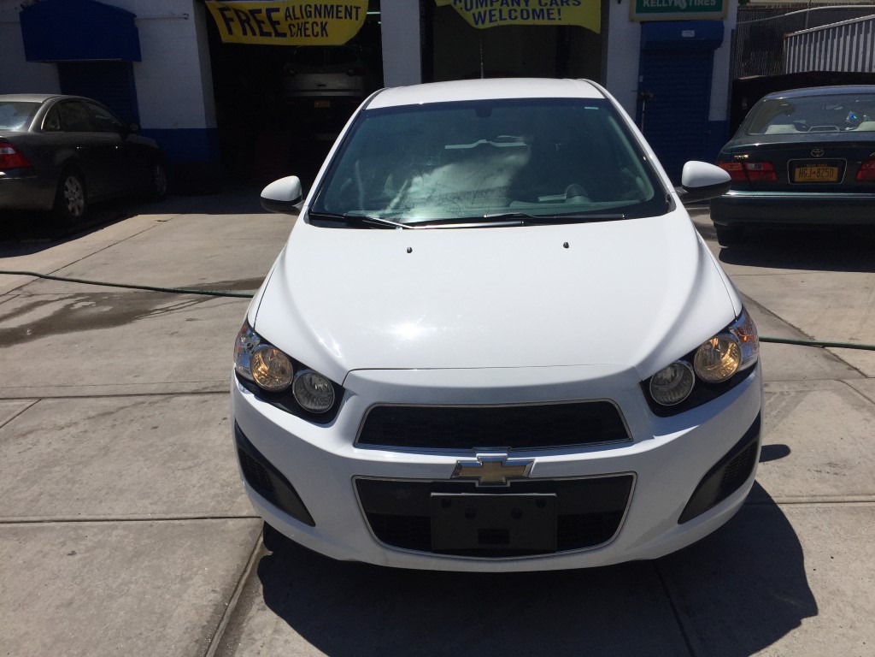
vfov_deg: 48.2
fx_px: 733
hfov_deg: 61.7
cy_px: 328
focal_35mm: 29
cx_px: 438
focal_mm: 4.15
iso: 32
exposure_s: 1/6623
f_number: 2.2
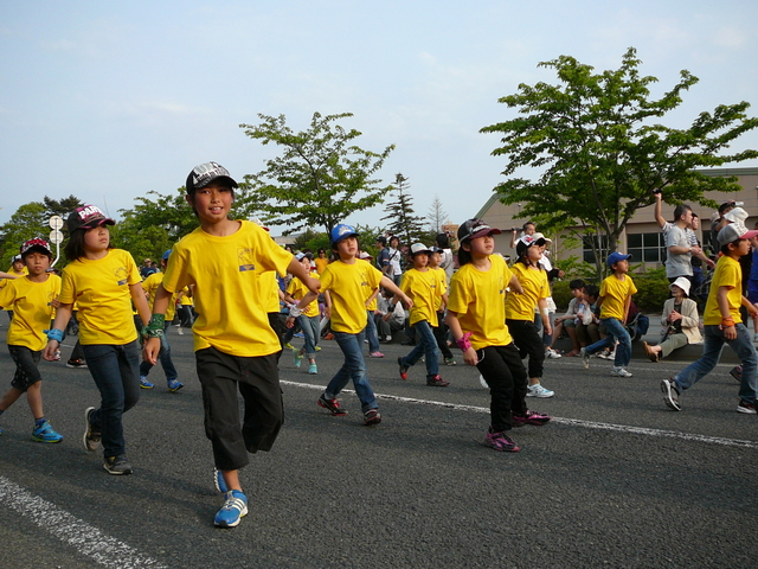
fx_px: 766
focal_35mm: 35
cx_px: 379
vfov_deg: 40.7
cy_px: 284
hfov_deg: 52.6
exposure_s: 1/800
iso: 100
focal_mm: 5.2
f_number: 2.8
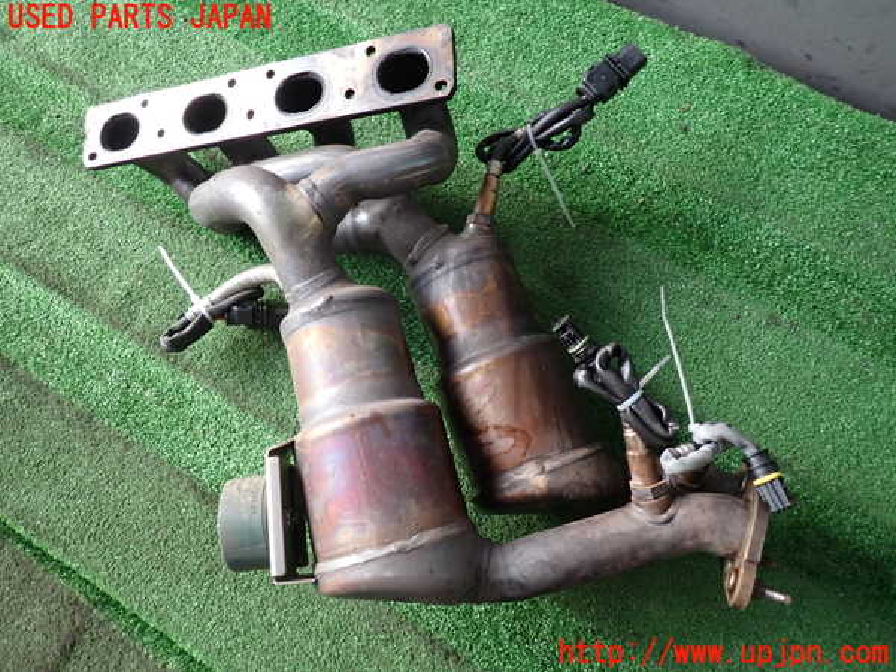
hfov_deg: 69.4
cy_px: 336
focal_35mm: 25
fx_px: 647
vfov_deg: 54.9
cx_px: 448
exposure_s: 1/30
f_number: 2
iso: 200
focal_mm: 4.5
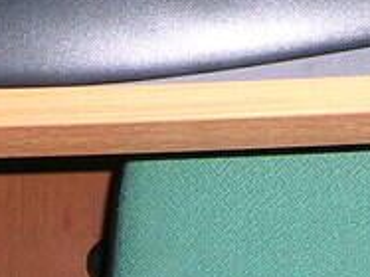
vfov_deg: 11.6
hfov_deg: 15.9
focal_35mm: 123
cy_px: -109
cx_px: 324
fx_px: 1314
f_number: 2.8
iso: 50
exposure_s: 1/60.1
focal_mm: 5.5
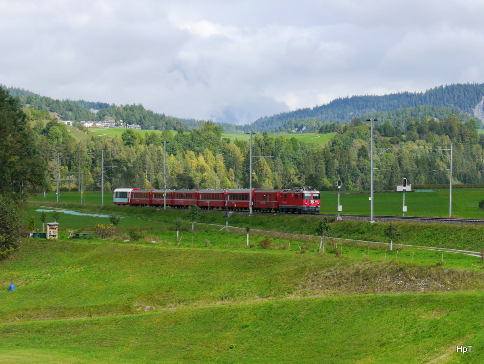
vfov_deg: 17.6
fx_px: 1175
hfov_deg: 23.3
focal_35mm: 84
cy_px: 182
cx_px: 242
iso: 160
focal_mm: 42
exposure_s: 1/320
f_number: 8
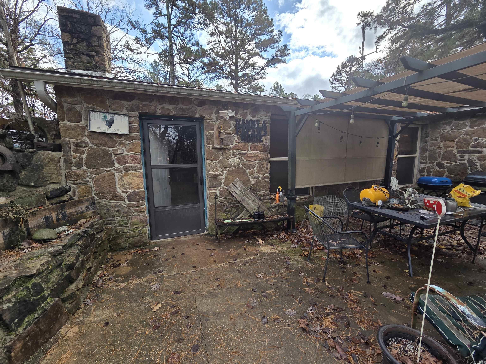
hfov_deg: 106.2
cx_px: 243
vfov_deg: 89.9
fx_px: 183
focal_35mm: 13
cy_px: 182
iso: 50
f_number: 2.2
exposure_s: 1/568
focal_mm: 2.2
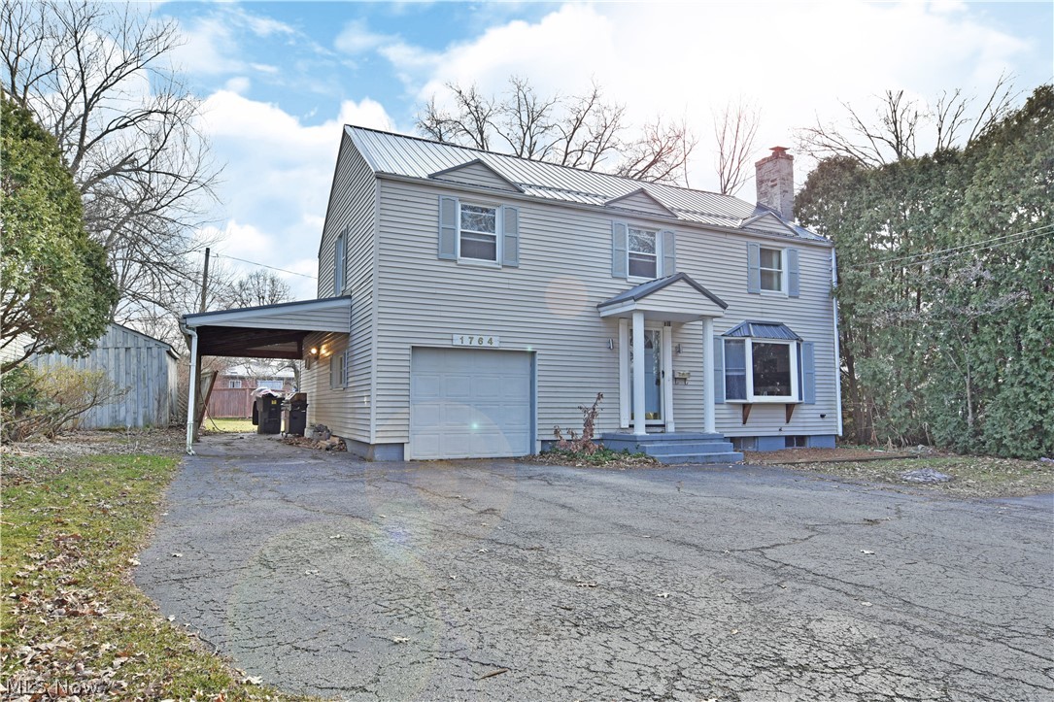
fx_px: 615
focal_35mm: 21
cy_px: 351
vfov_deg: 59.5
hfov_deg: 81.2
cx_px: 527
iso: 200
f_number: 5.6
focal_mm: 14
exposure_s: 1/125
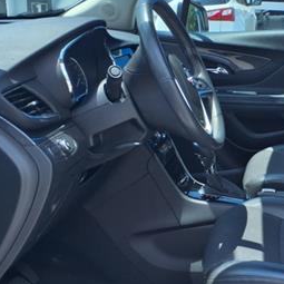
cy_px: 155
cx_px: 282
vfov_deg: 28.6
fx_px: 557
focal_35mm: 60
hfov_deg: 27.1
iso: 40
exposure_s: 1/909
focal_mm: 3.58
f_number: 1.9
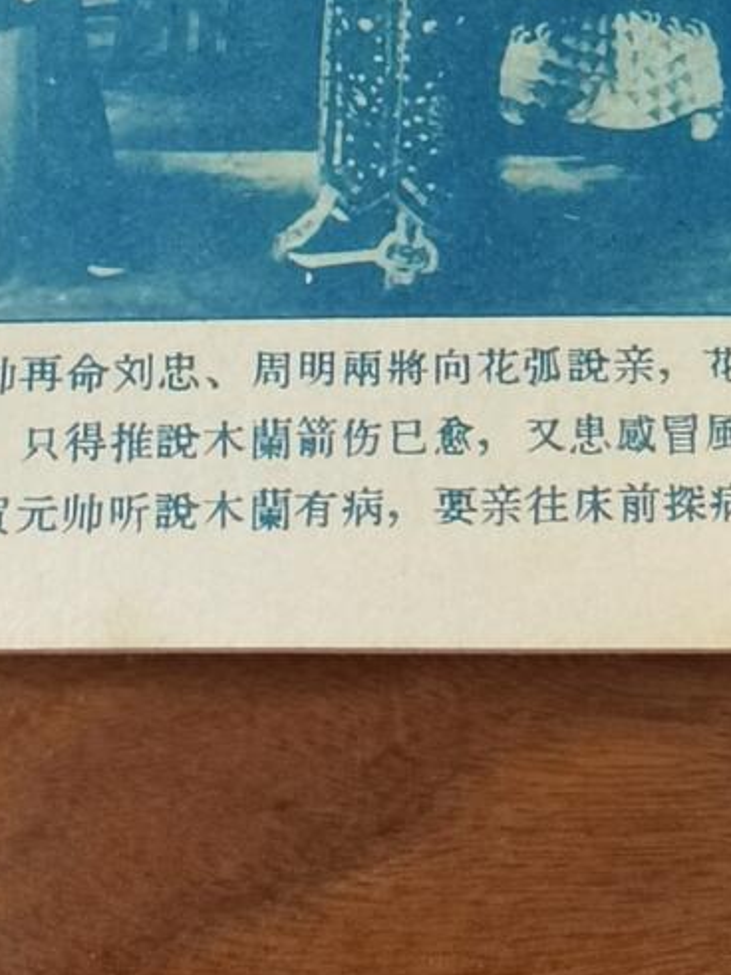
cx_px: 1031
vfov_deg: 18.6
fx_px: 2789
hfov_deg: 14.1
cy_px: -264
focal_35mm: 99
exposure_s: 1/60
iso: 100
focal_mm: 2.26
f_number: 2.2
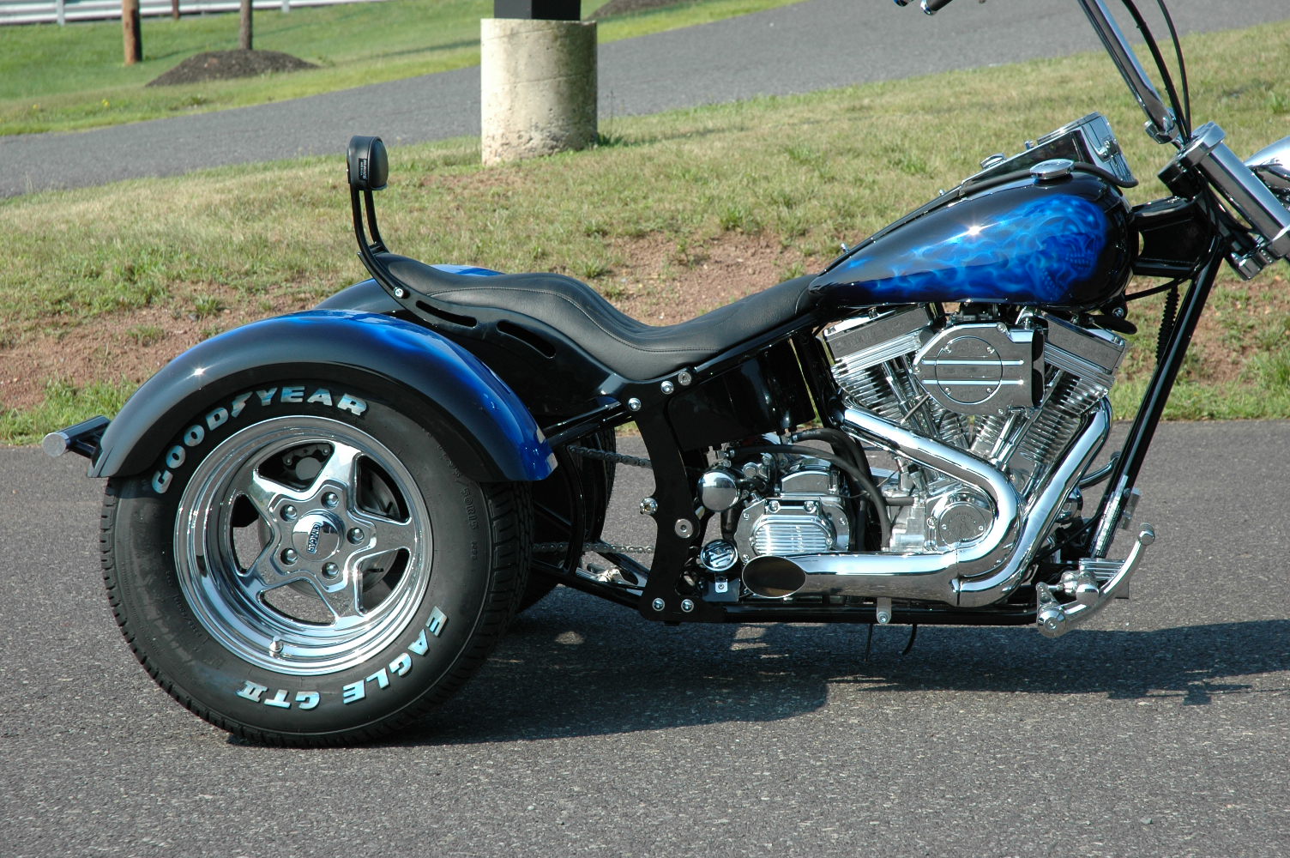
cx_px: 645
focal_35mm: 105
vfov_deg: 13.0
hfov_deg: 19.5
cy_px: 429
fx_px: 3759
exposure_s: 1/320
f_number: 9
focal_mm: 70
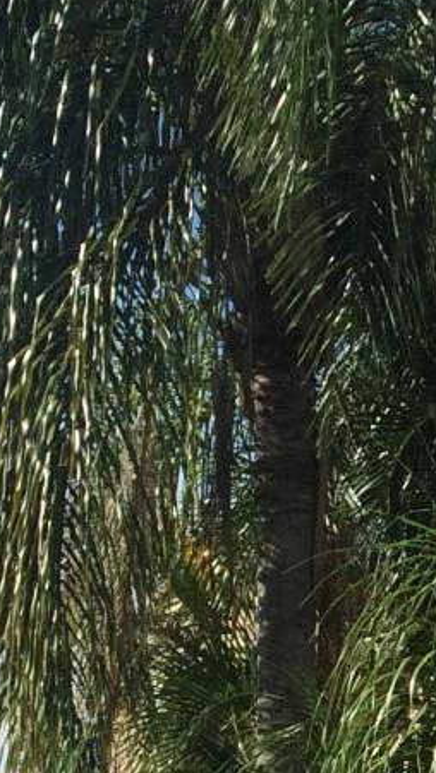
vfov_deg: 13.9
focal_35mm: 140
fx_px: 2875
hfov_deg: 7.8
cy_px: 1309
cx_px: 1205
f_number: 2.2
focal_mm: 4.15
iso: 32
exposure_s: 1/2160
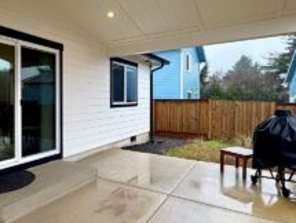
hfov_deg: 66.2
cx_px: 110
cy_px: 103
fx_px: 223
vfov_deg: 53.1
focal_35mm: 26
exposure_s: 1/120
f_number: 2.2
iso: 32
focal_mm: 2.22
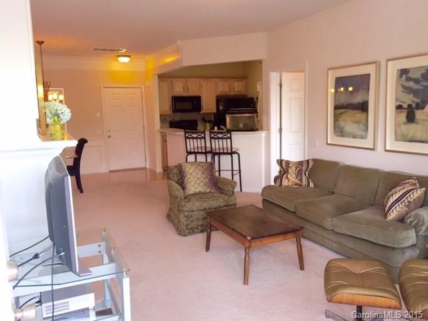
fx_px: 359
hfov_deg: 61.7
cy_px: 160
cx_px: 214
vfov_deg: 48.2
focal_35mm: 29
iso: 32
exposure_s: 1/30
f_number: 2.2
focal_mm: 4.15
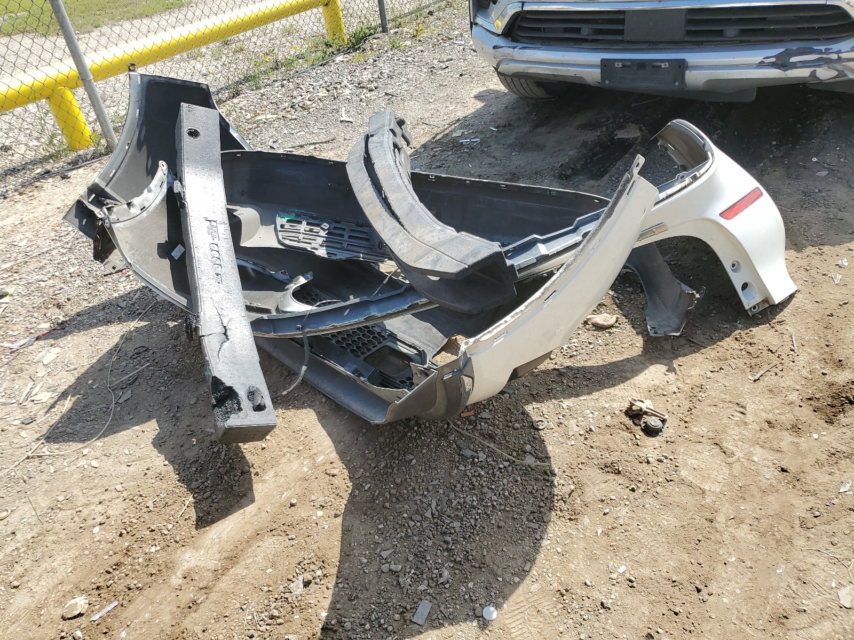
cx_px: 427
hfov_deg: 67.3
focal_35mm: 26
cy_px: 320
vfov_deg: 53.1
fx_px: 641
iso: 50
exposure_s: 1/1667
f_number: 1.5
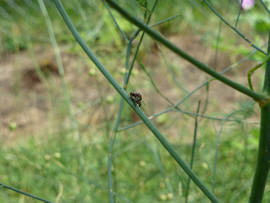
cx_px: 135
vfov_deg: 15.4
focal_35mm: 96
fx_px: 749
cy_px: 102
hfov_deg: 20.4
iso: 100
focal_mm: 17.1
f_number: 5.3
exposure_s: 1/160
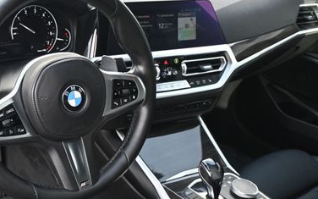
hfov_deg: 38.0
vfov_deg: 24.8
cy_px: 124
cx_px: 86
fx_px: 451
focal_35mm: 52
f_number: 3.8
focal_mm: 20
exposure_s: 1/125
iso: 450
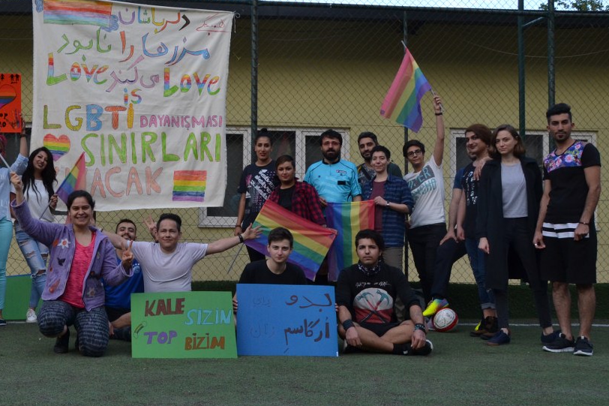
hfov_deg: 37.3
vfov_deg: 26.0
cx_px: 152
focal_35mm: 52
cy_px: 195
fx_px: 879
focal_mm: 22
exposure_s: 1/320
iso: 800
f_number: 9
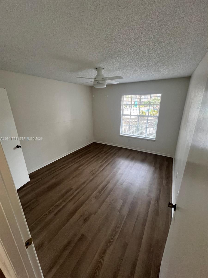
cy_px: 139
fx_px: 104
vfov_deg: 106.2
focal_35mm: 13
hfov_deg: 89.9
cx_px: 104
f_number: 1.8
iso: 160
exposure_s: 1/120
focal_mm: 1.57
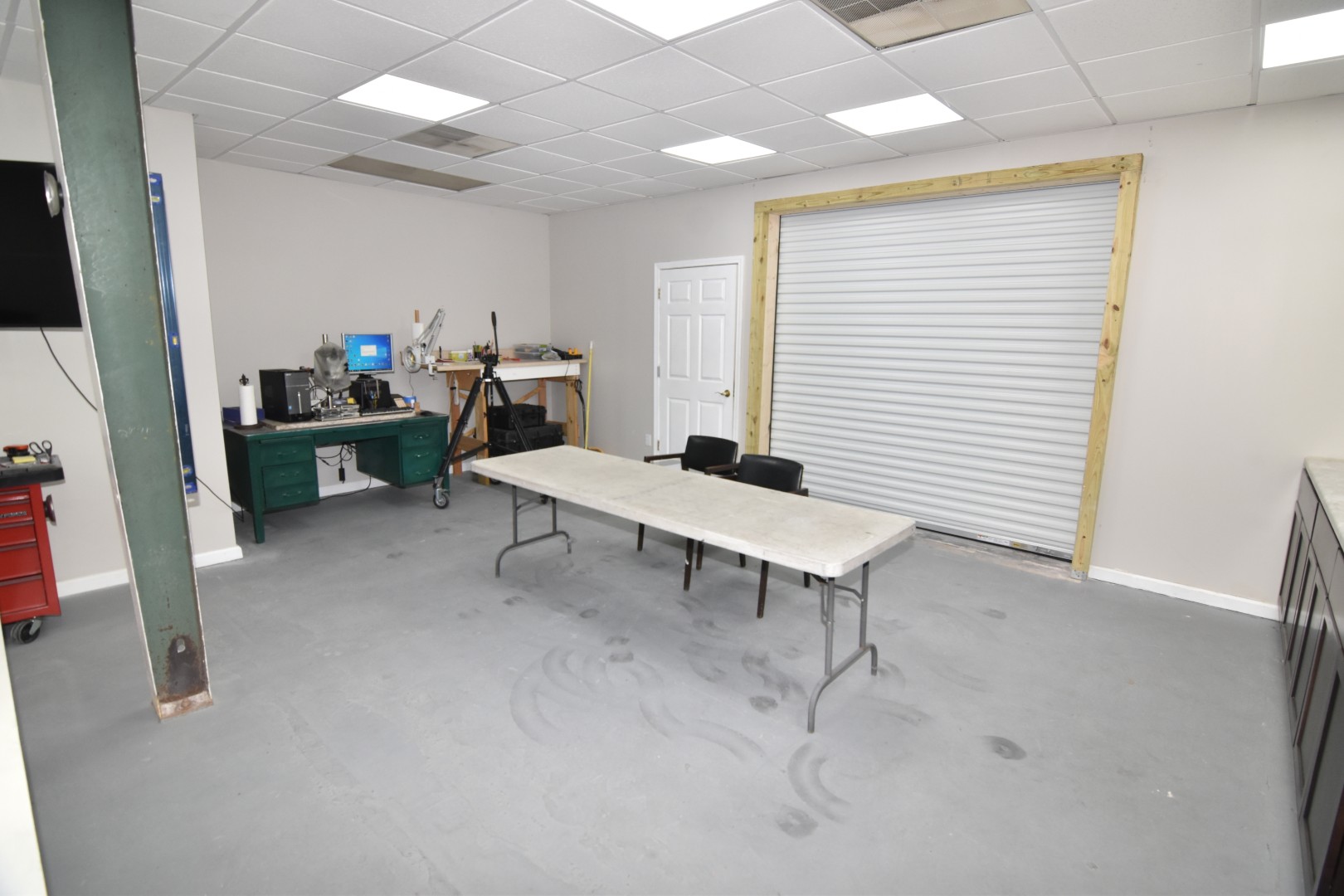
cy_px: 448
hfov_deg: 95.0
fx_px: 616
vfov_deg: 72.1
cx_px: 672
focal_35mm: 16
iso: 800
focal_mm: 11
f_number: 7.1
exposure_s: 1/80
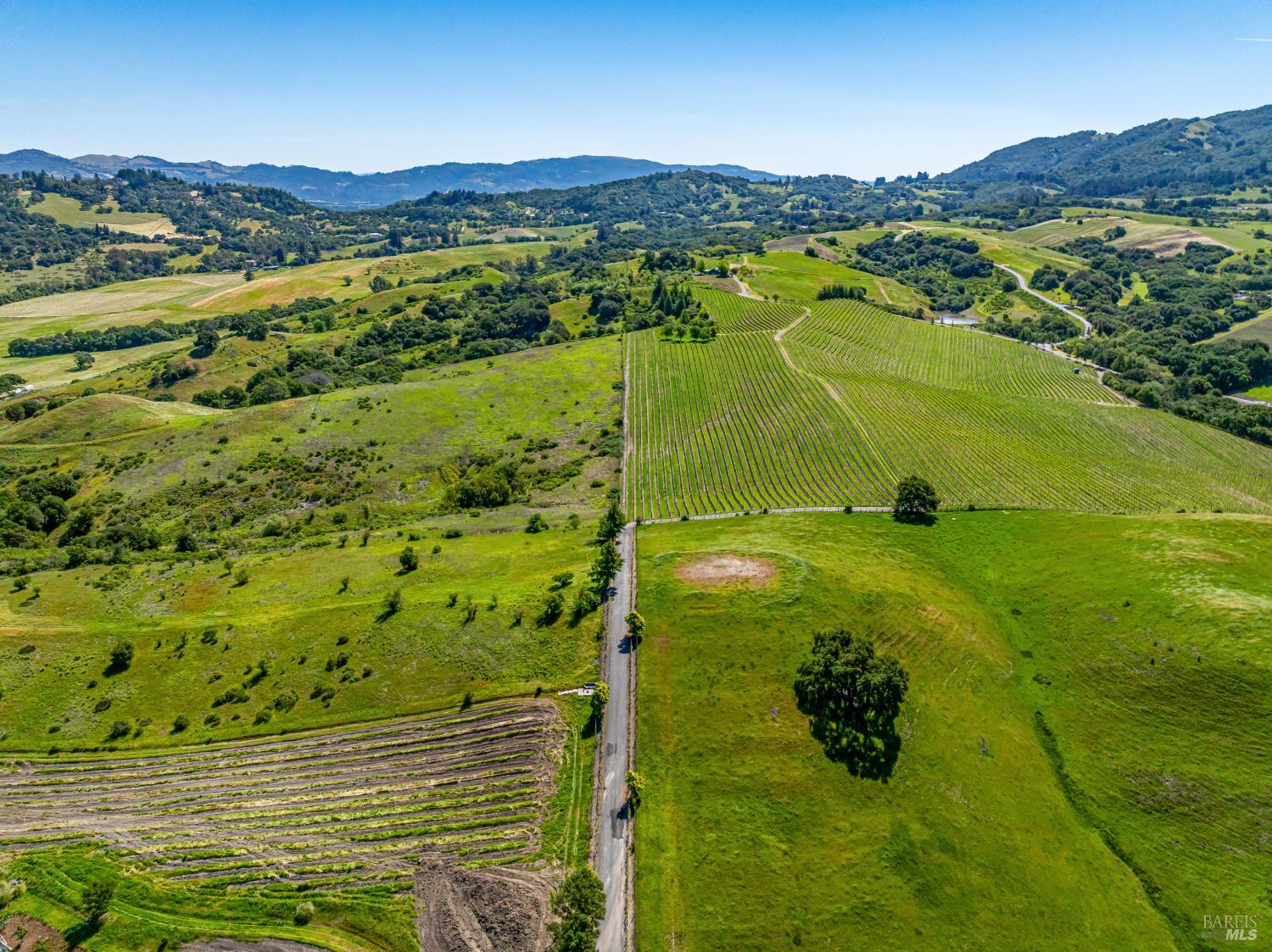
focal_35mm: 24
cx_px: 636
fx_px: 881
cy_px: 476
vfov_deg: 56.8
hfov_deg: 71.6
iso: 150
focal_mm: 12.29
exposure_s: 1/5000
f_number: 2.8
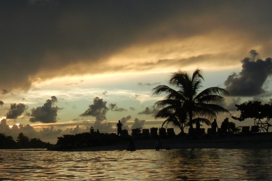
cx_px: 68
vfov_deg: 23.4
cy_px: 94
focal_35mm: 58
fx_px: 438
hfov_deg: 33.8
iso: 160
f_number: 3.5
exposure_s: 1/513
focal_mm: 5.4
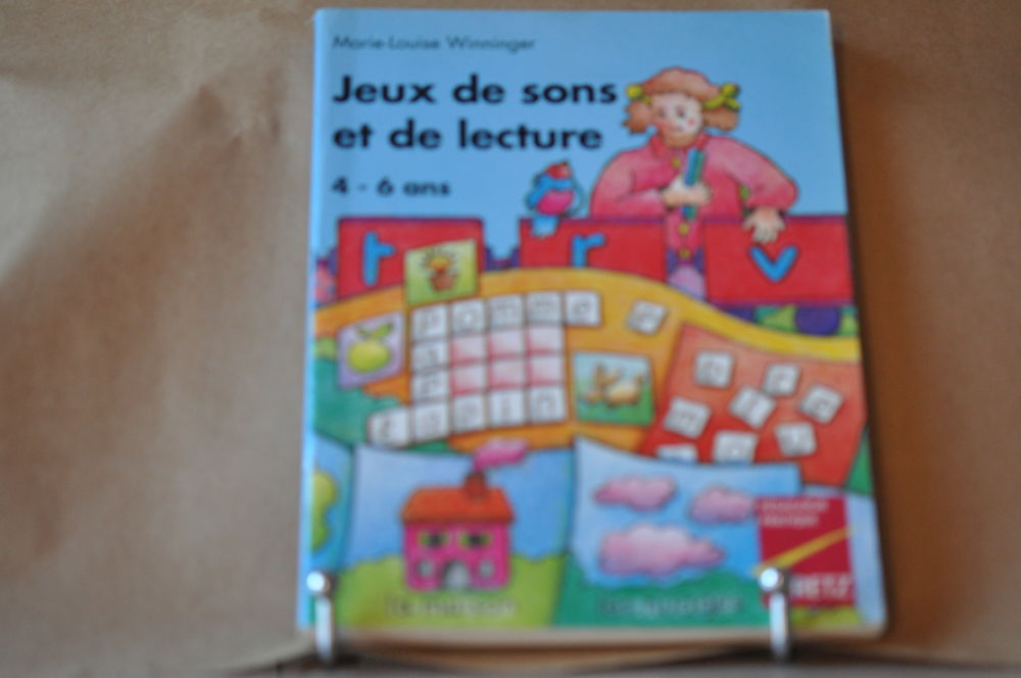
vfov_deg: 15.1
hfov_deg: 22.6
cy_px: 339
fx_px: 2549
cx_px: 510
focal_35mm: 90
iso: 800
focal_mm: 60
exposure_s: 1/125
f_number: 2.8
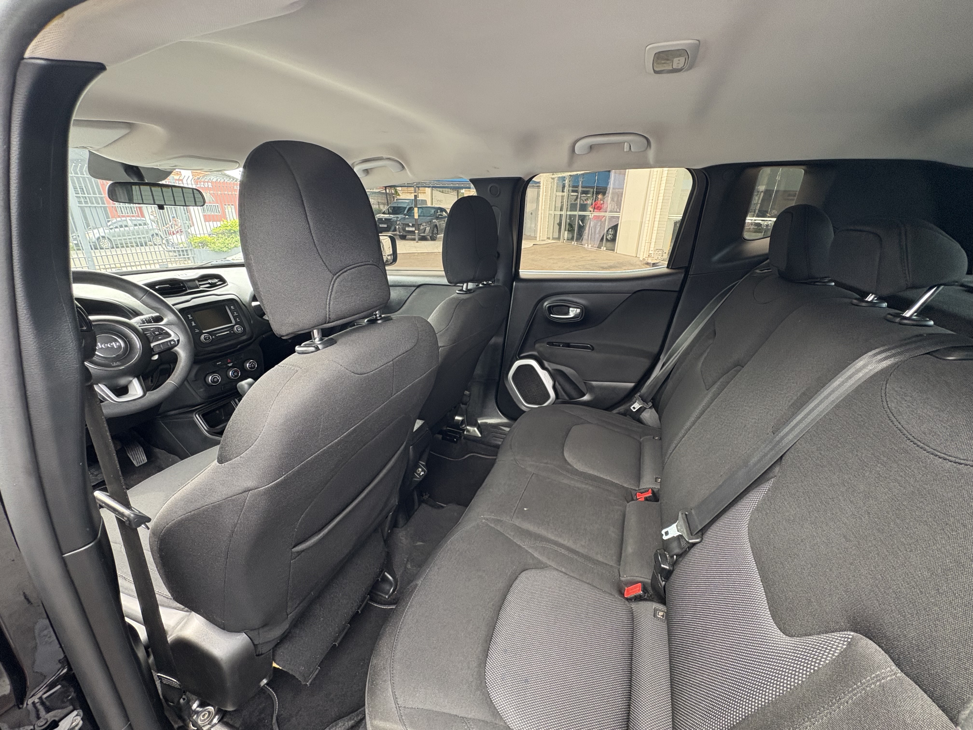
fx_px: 394
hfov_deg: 102.1
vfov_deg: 85.7
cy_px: 365
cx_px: 486
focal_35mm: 14
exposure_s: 1/72
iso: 200
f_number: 2.2
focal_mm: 2.22
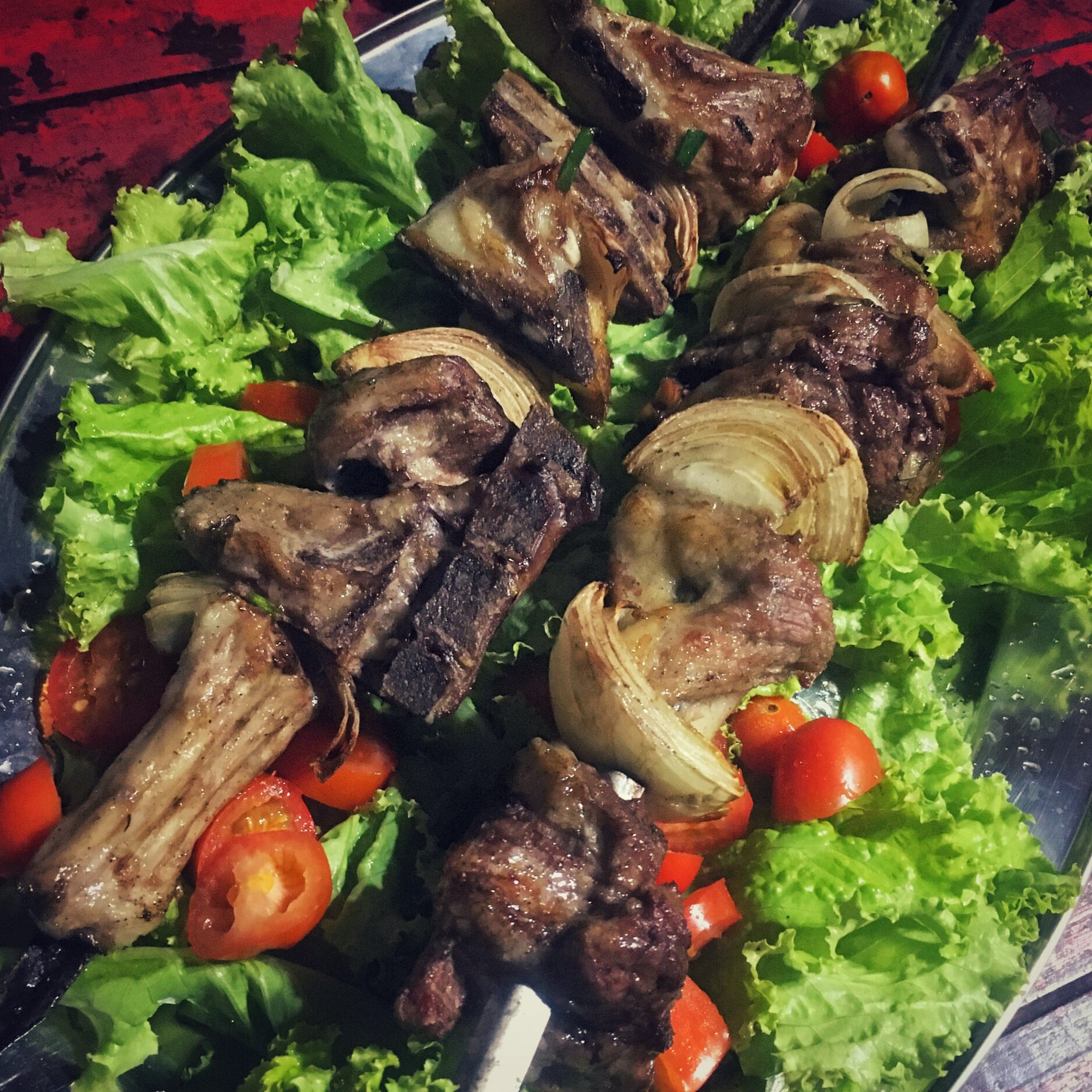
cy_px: 579
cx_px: 540
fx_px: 1249
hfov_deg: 47.2
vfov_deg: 47.2
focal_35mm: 35
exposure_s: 1/15
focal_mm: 4.15
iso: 320
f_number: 2.2
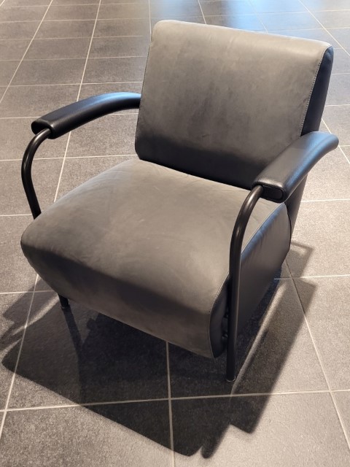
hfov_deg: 53.1
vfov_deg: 67.3
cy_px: 234
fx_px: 351
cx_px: 175
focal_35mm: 26
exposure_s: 1/50
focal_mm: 5.4
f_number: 1.8
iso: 320
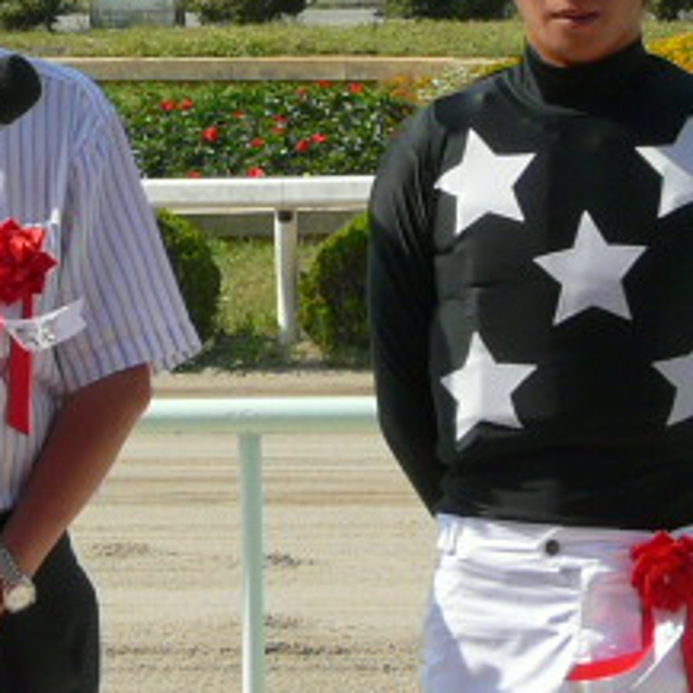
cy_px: 208
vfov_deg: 9.1
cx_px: 185
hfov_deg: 9.1
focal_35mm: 193
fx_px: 4371
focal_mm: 9.5
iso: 100
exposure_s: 1/800
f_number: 4
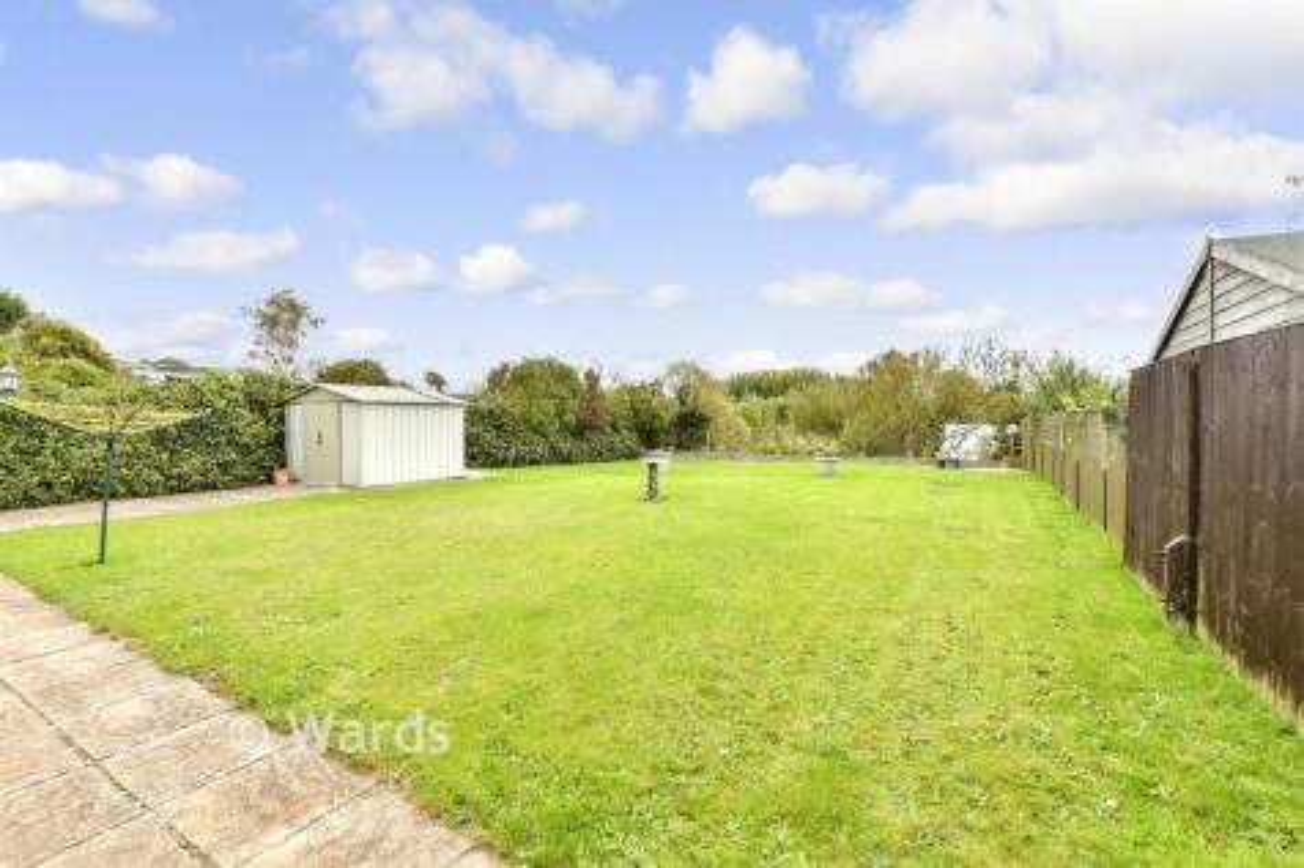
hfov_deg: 100.4
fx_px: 543
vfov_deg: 77.3
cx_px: 652
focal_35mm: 15
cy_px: 434
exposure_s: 1/125
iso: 160
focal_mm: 10
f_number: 6.3
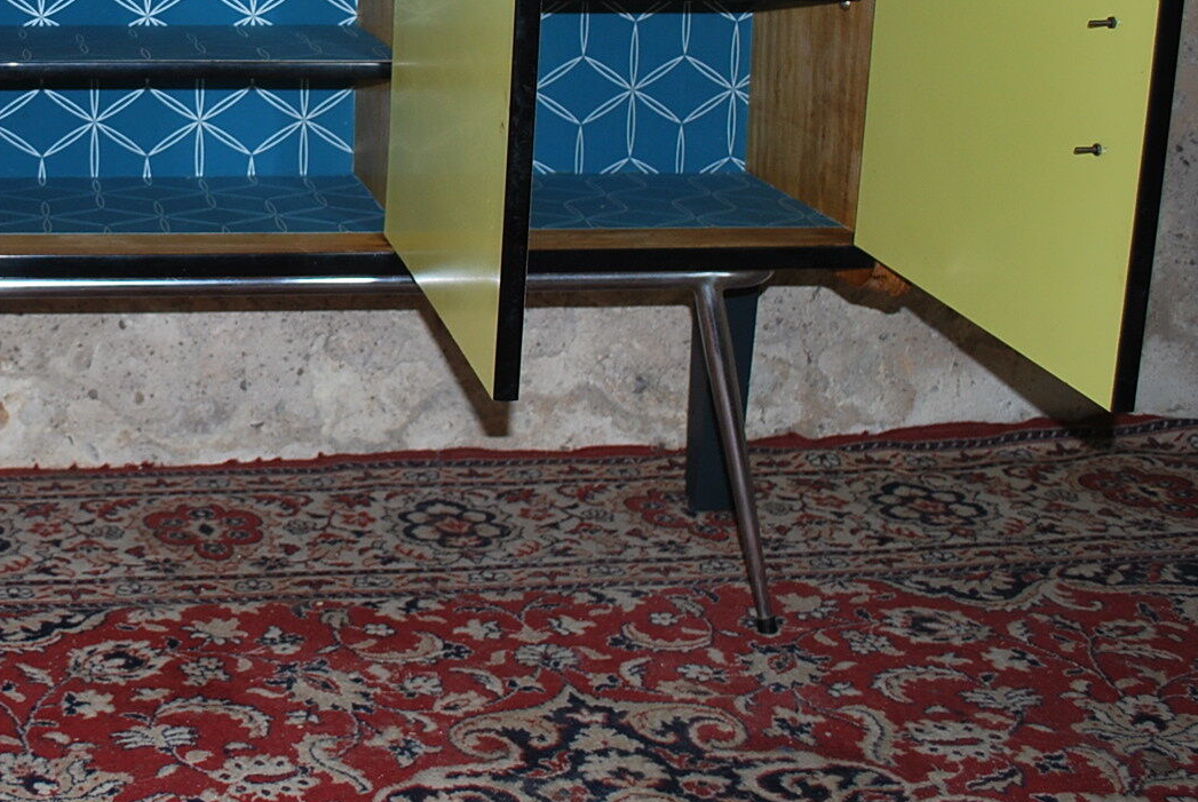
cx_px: 108
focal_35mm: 61
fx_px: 2032
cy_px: 100
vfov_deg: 21.9
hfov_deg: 31.2
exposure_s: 1/60
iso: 200
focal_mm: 22
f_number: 4
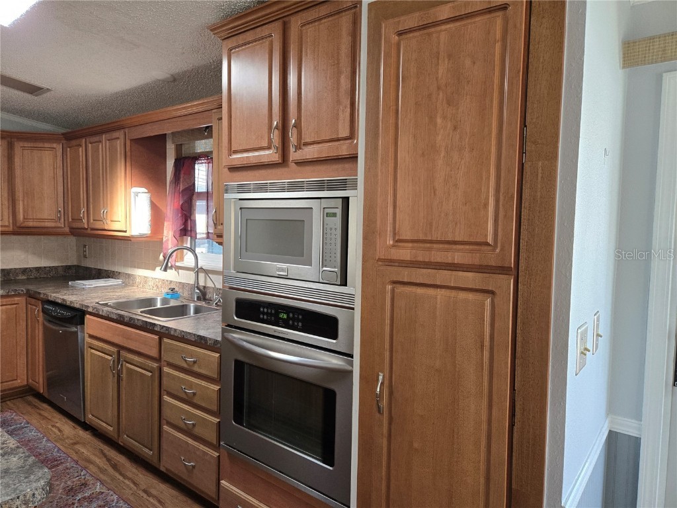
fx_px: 450
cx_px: 338
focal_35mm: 23
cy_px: 254
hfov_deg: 73.9
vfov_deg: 58.9
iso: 250
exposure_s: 1/120
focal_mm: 5.4
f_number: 1.8
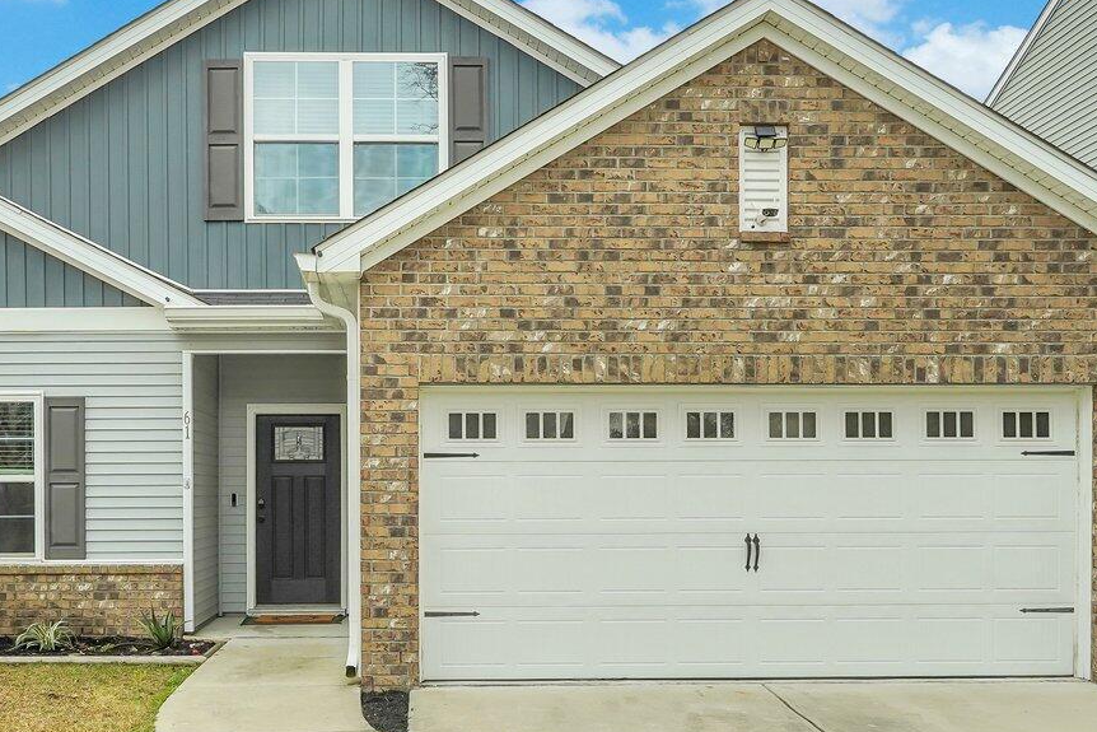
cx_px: 440
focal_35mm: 38
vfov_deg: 34.7
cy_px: 493
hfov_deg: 50.4
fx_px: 1158
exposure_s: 1/200
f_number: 9
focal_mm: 16
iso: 320
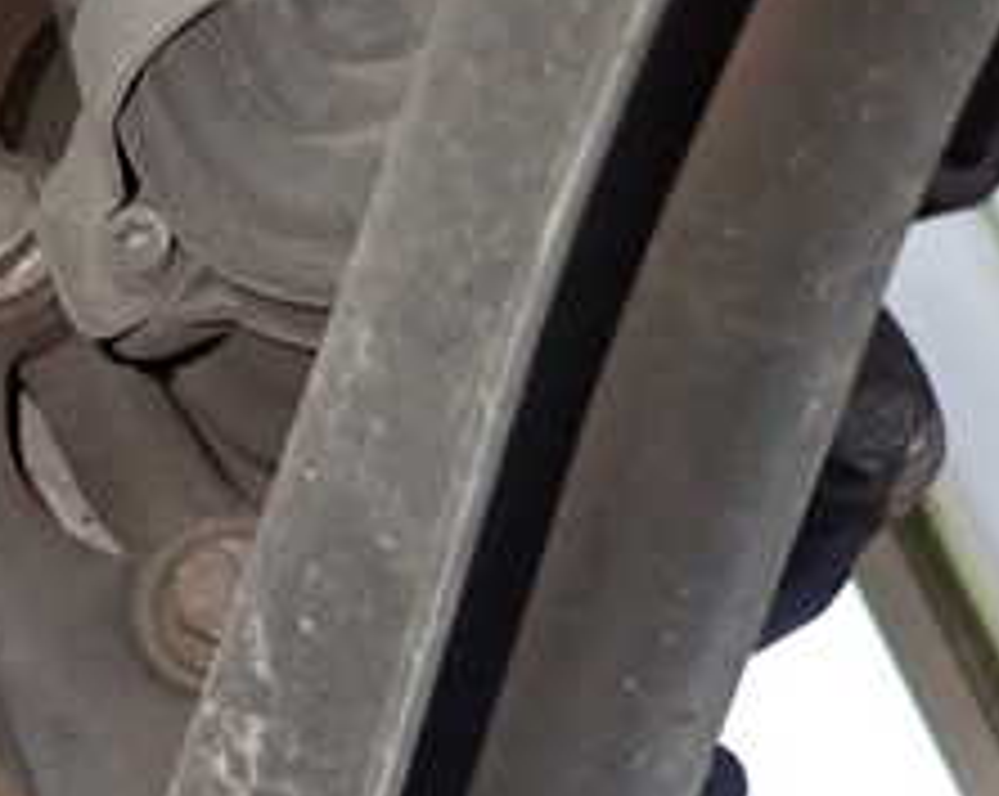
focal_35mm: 66
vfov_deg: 21.8
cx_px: -338
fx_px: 1949
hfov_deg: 24.6
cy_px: 881
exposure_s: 1/30
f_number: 2
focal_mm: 4.5
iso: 800
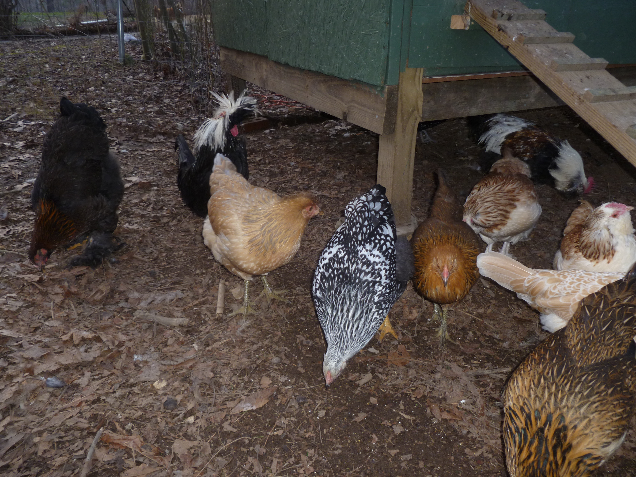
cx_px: 318
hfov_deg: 63.4
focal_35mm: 28
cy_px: 238
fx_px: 514
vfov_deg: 49.7
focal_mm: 5
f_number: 3.3
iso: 100
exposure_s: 1/30
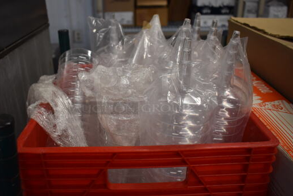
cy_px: 84
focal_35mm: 32
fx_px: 261
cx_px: 131
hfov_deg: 58.6
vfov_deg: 41.1
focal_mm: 18
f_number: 3.5
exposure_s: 1/160
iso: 800
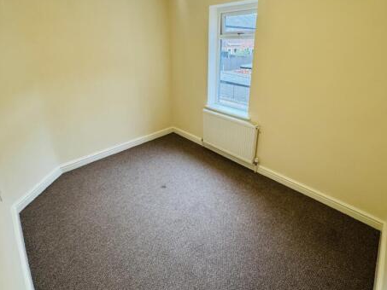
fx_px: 201
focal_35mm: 18
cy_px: 123
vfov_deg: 71.2
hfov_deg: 87.6
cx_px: 206
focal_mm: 2.22
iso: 250
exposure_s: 1/99
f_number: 2.2
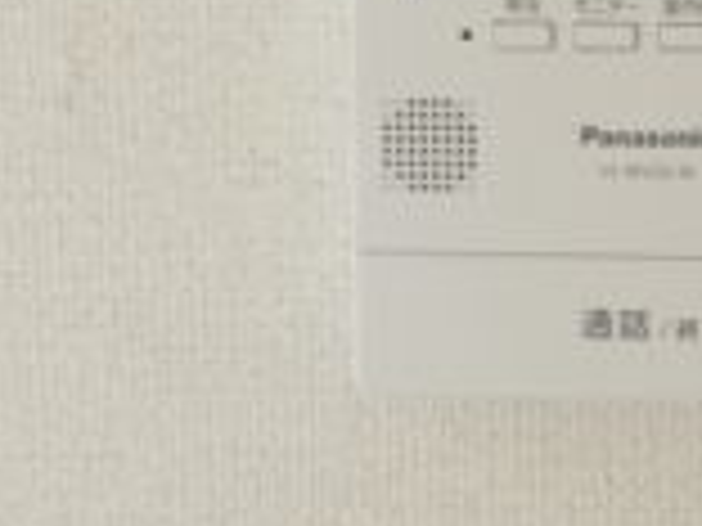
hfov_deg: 27.1
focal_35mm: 69
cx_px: 644
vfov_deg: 20.8
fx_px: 1399
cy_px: 40
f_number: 3
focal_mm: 4.3
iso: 400
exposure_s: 1/25
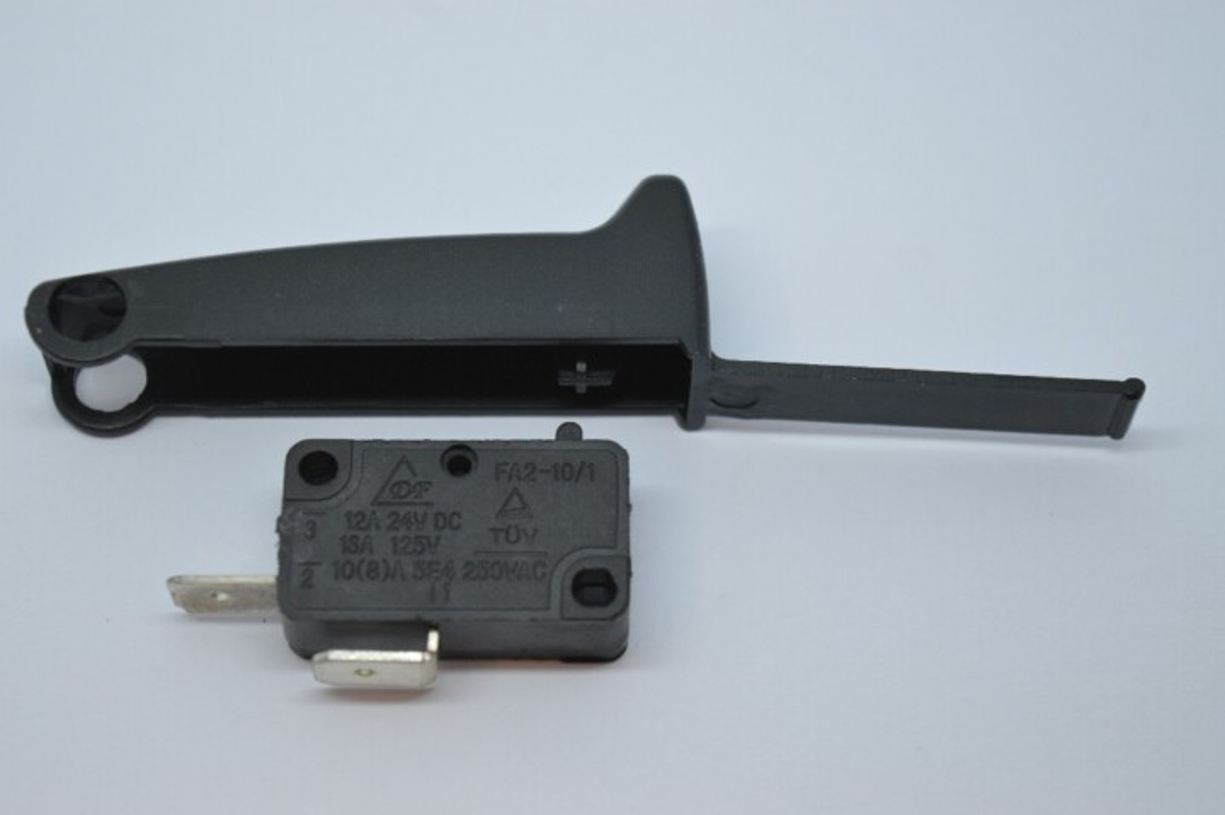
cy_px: 408
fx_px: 2805
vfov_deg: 16.5
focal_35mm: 82
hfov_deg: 24.6
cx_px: 612
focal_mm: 55
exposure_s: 1/80
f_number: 5.6
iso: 400
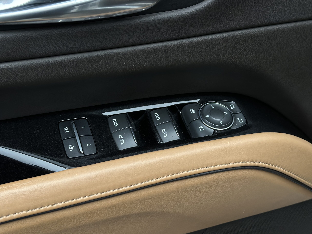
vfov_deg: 30.3
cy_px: 117
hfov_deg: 39.7
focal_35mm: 48
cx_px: 156
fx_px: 433
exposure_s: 1/60
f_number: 1.78
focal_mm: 6.86
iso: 250
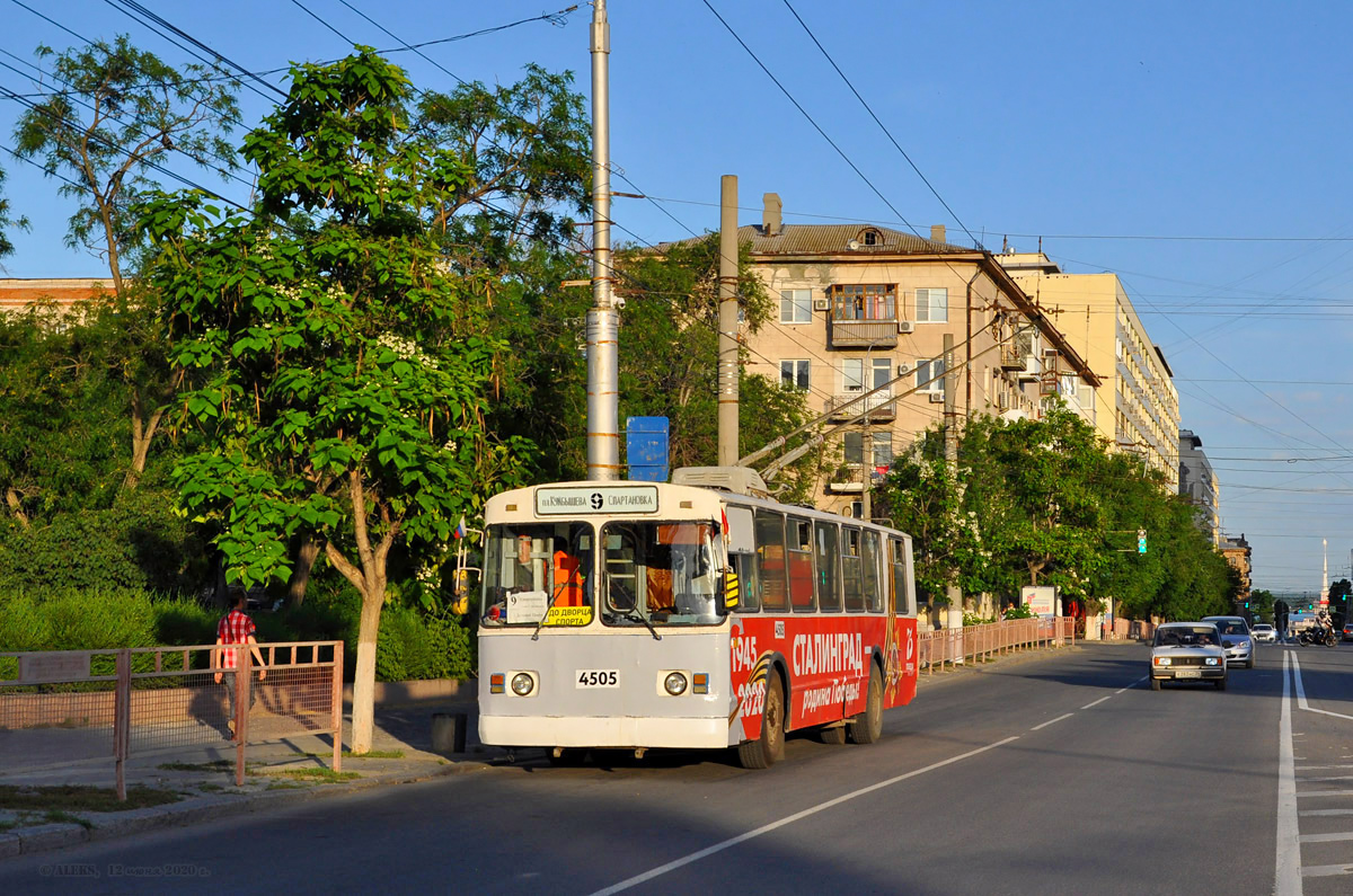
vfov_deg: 29.7
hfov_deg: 43.7
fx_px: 1688
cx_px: 676
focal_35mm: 45
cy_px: 448
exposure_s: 1/500
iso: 200
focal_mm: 30
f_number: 8
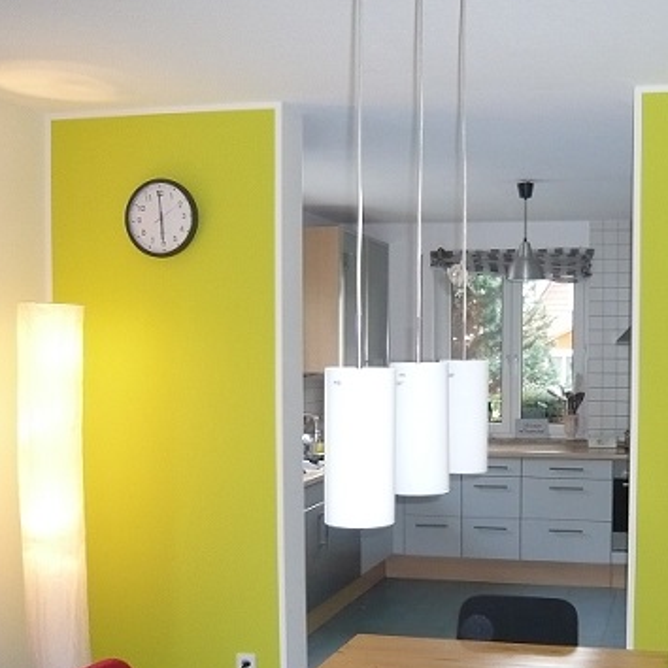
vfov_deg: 39.0
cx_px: 510
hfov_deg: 38.1
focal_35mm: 43
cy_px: 405
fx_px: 939
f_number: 2.8
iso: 250
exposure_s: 1/30
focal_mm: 4.6
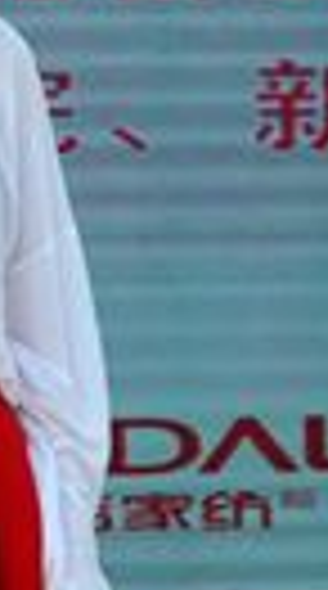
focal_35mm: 612
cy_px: 119
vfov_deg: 3.5
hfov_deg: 2.0
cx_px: -247
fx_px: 9537
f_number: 6.3
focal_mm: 85
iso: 200
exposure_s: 1/640
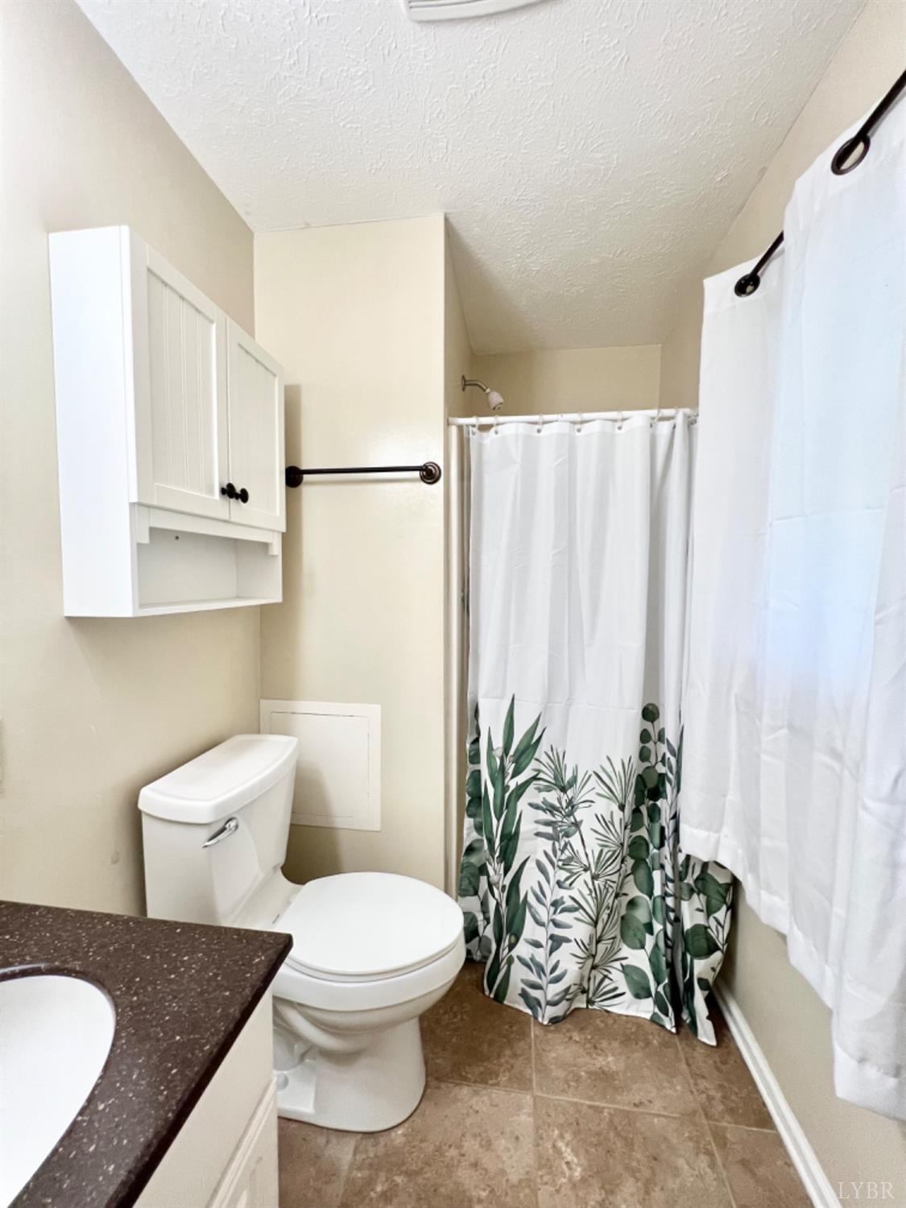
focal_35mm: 13
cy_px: 604
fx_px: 454
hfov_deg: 89.9
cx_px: 453
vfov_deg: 106.2
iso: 160
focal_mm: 1.57
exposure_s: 1/120
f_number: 1.8
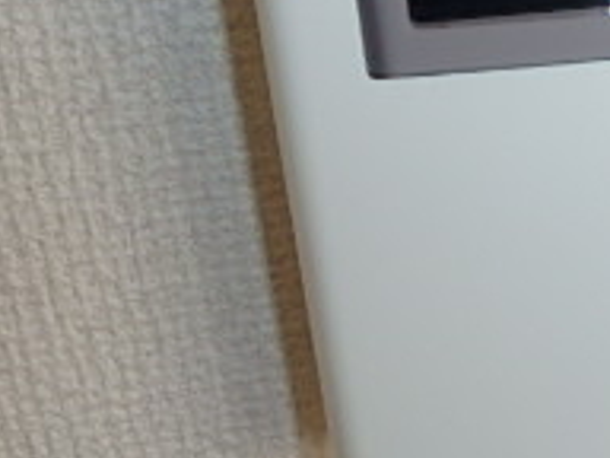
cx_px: 858
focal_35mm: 70
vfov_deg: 20.4
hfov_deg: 23.5
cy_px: 3
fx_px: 1234
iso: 125
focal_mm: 3.7
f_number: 3.5
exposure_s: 1/80
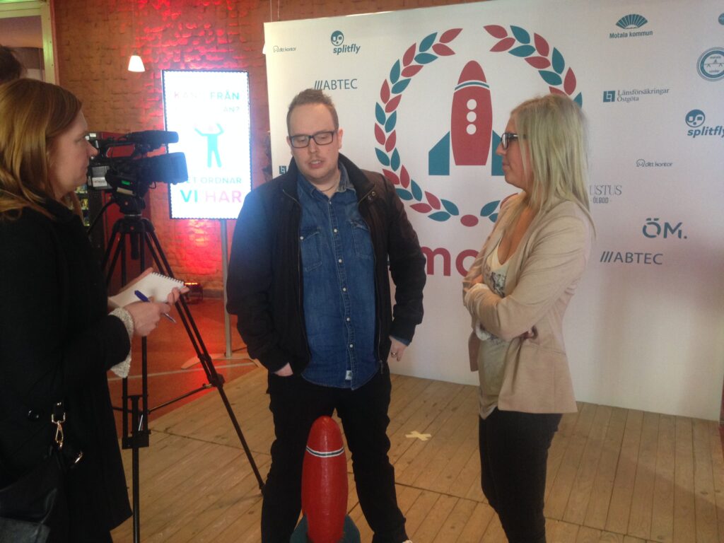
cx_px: 362
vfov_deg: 42.9
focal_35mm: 33
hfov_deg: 55.4
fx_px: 690
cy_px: 272
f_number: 2.4
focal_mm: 4.12
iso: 200
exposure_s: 1/20
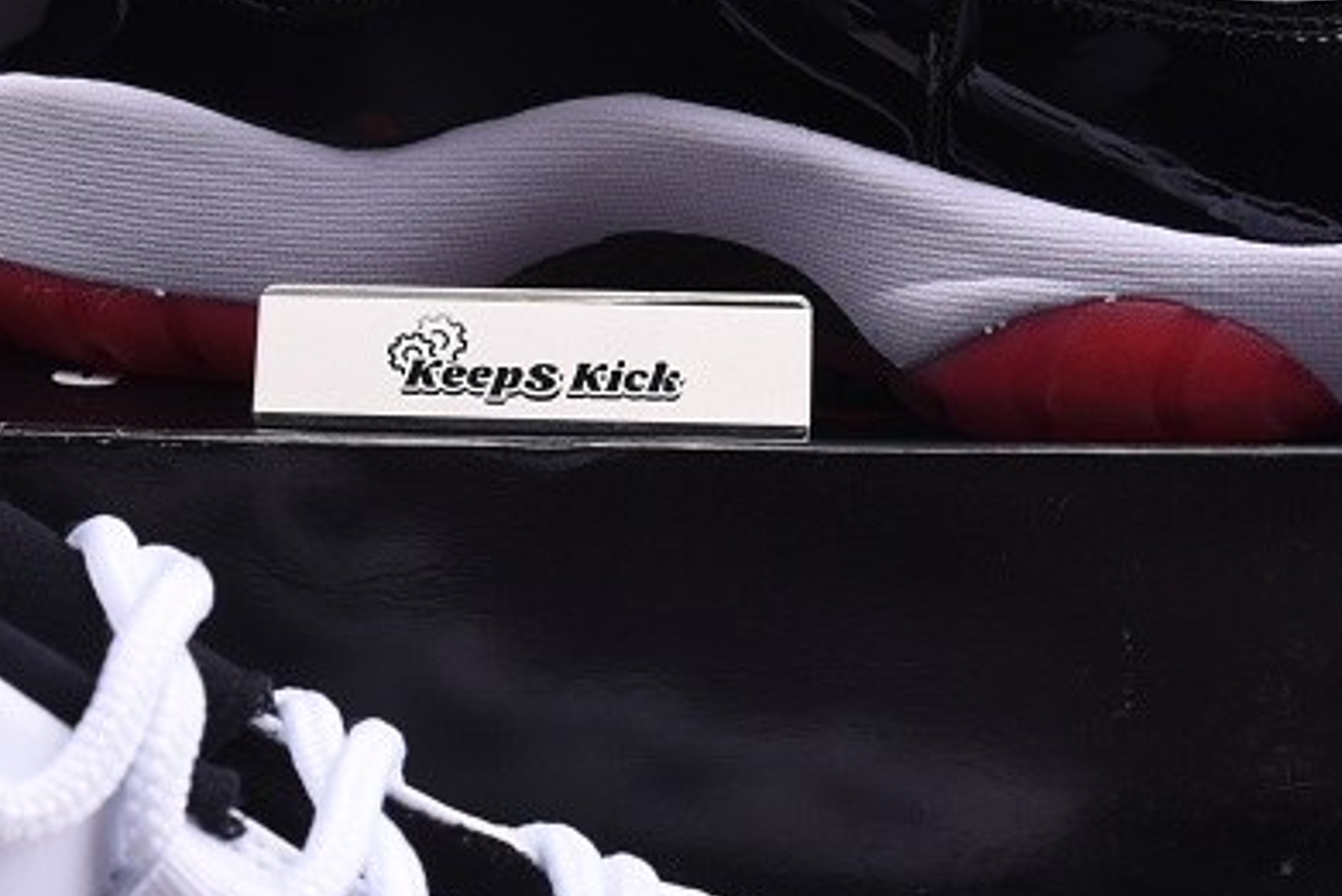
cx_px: 546
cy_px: 637
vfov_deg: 10.2
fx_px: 5034
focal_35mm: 135
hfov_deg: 15.2
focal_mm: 44
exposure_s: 1/125
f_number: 11
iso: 100
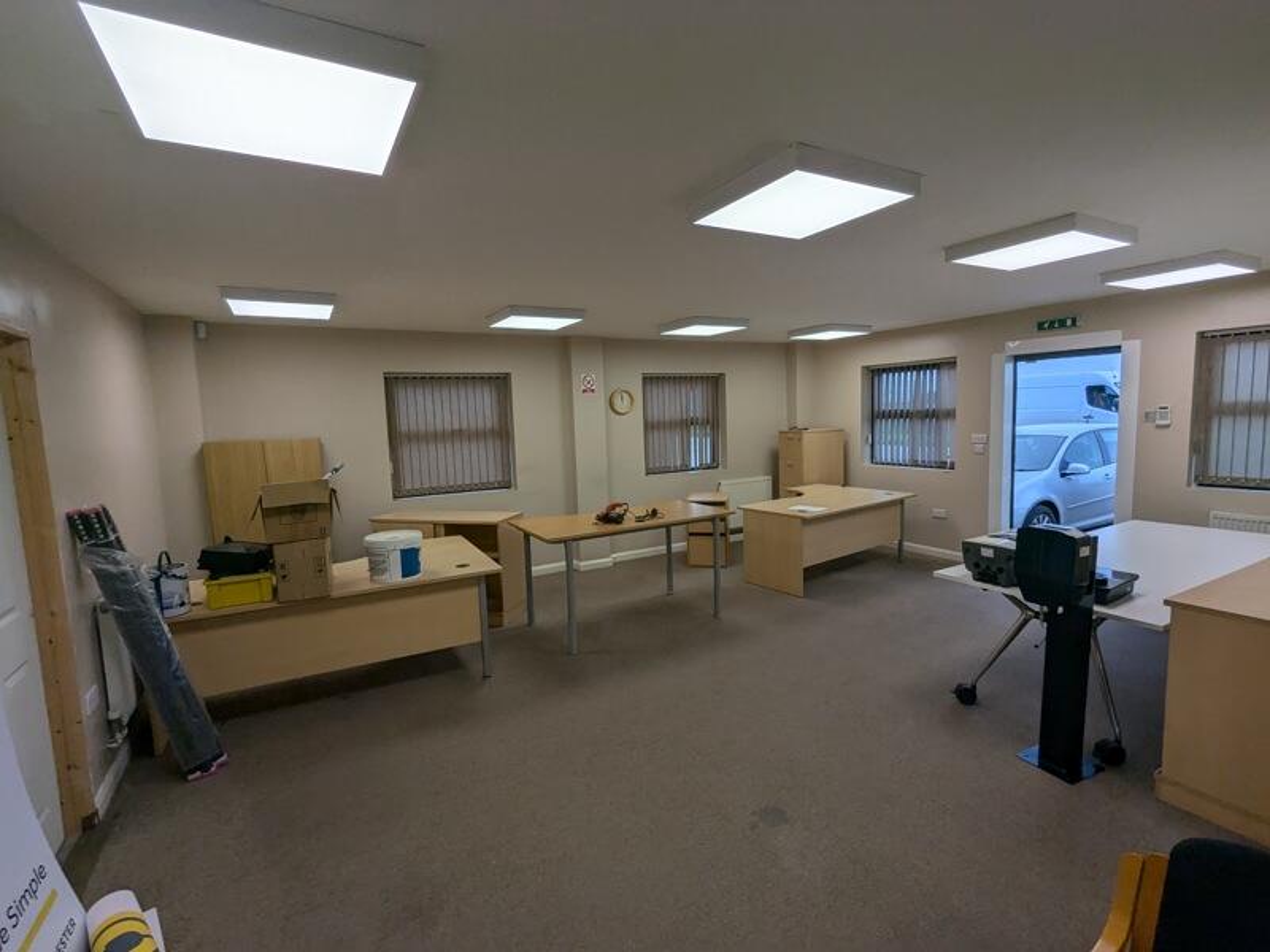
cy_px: 476
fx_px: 587
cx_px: 635
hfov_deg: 94.5
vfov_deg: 78.1
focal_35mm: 16
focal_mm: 2.35
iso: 63
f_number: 2.2
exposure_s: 1/302
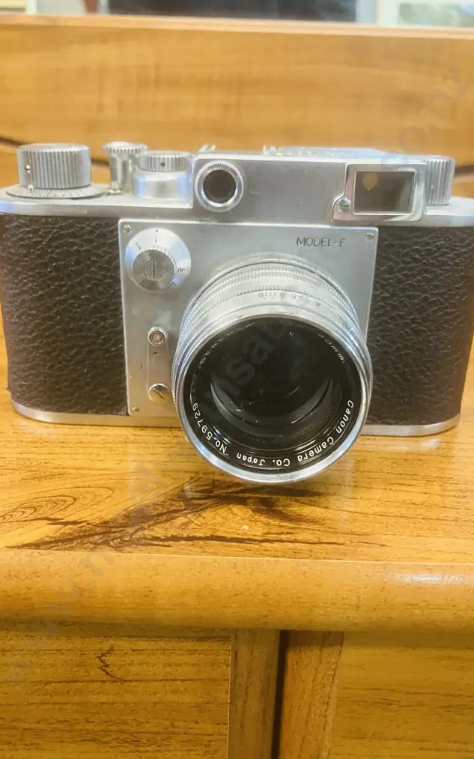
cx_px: 234
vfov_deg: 62.9
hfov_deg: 41.8
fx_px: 620
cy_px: 378
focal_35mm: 30
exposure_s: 1/50
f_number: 1.8
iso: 320
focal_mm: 3.99
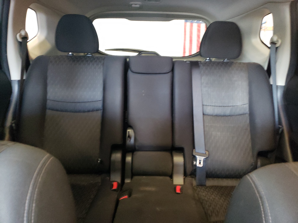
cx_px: 149
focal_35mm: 26
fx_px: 224
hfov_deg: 67.3
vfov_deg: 53.1
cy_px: 112
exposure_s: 1/24
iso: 453
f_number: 1.5
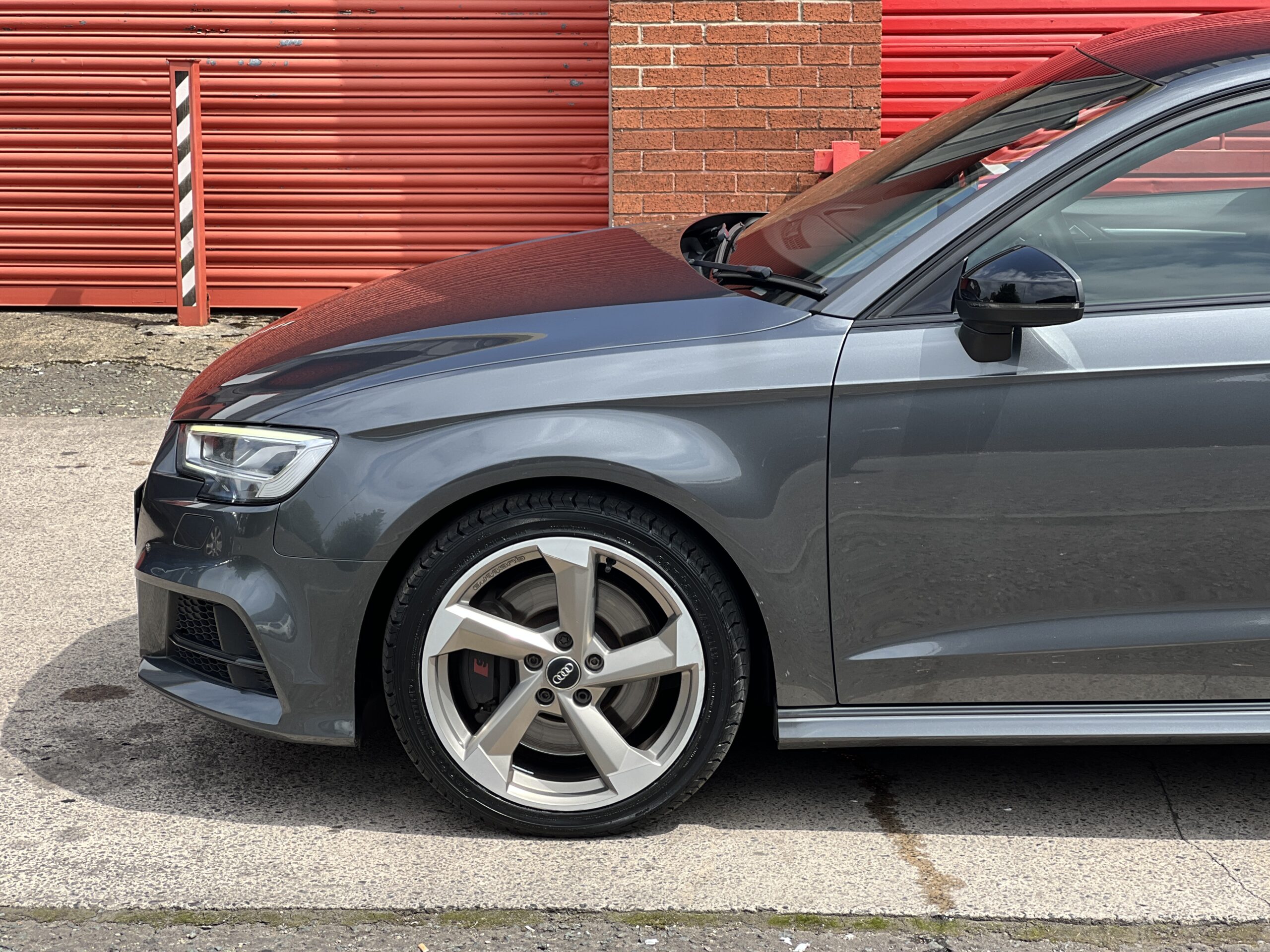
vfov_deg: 19.1
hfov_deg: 25.3
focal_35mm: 77
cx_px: 635
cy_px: 476
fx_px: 2825
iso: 25
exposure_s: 1/191
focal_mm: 9
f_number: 2.8
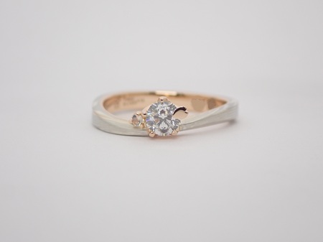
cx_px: 162
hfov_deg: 23.8
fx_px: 765
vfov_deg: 18.0
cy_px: 121
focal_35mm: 82
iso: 200
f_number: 4.3
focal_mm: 14.62
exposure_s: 1/125
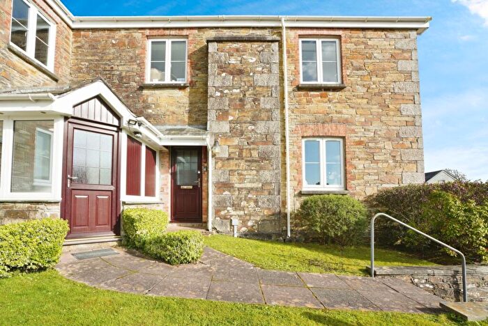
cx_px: 244
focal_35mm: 16
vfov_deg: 73.9
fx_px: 217
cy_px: 163
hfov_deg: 96.7
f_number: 9
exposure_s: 1/640
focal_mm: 16
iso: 800
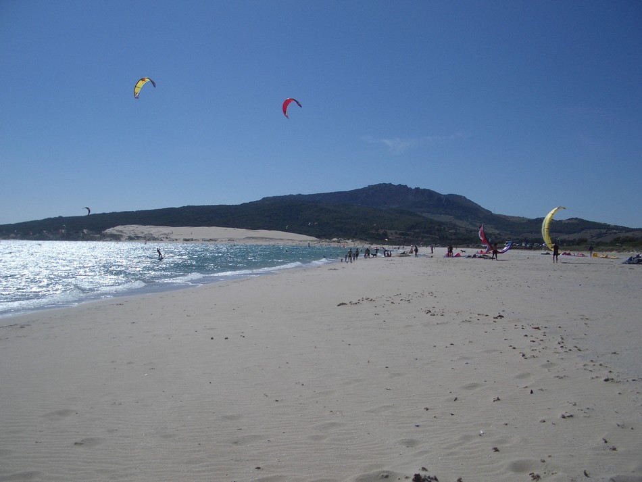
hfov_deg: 52.6
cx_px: 321
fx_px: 649
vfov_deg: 40.7
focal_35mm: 35
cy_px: 241
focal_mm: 5.8
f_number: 4.3
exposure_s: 1/1600
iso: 50
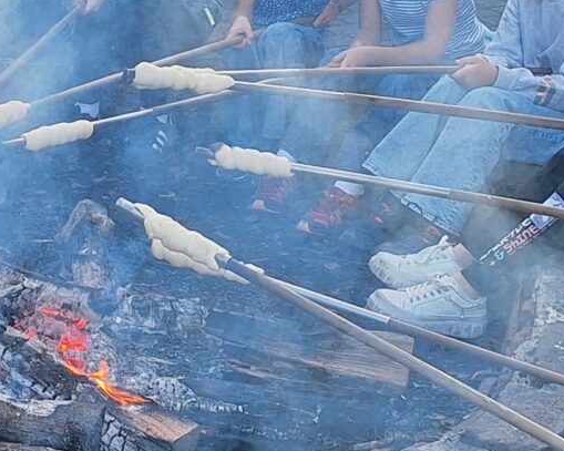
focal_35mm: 113
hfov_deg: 16.5
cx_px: -69
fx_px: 1886
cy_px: 140
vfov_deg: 13.6
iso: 40
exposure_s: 1/248
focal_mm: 5.54
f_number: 1.8
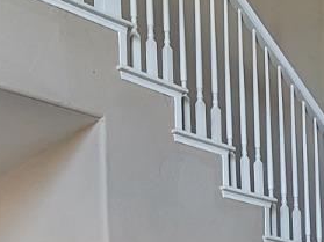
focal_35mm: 70
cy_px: 406
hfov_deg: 25.8
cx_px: 352
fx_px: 655
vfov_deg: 17.8
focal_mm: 2.2
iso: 125
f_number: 2.2
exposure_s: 1/60
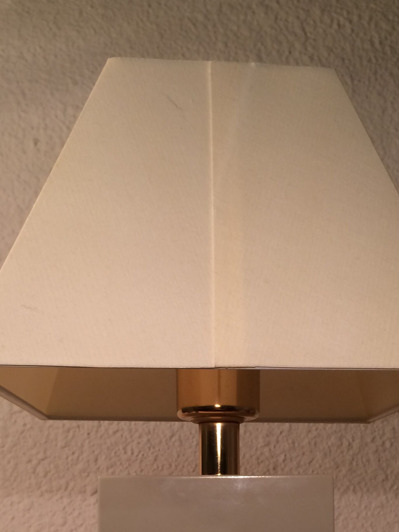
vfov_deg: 35.1
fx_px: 799
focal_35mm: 52
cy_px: 460
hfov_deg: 28.0
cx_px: 236
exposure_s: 1/33
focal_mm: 4.15
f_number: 2.2
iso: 32
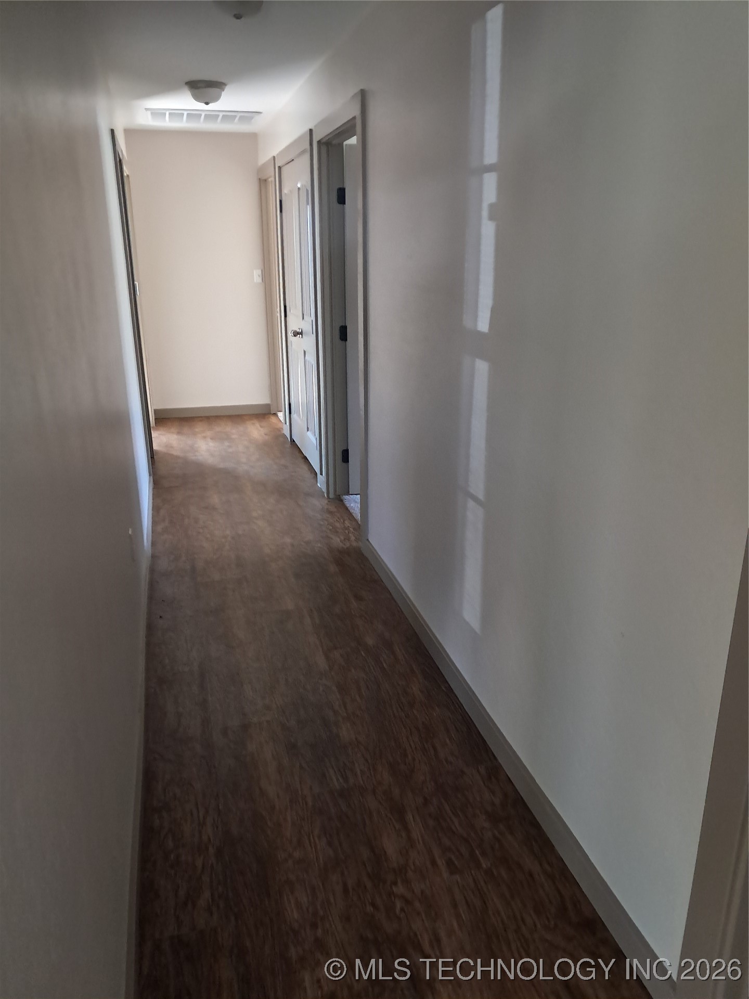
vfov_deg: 65.3
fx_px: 779
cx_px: 374
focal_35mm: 27
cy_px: 500
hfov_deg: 51.4
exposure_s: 1/24
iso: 640
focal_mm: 4
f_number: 1.8
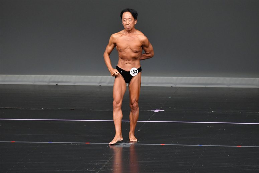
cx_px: 130
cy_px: 86
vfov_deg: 4.0
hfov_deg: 6.0
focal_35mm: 345
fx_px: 2481
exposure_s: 1/400
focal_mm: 230
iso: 4000
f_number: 5.6
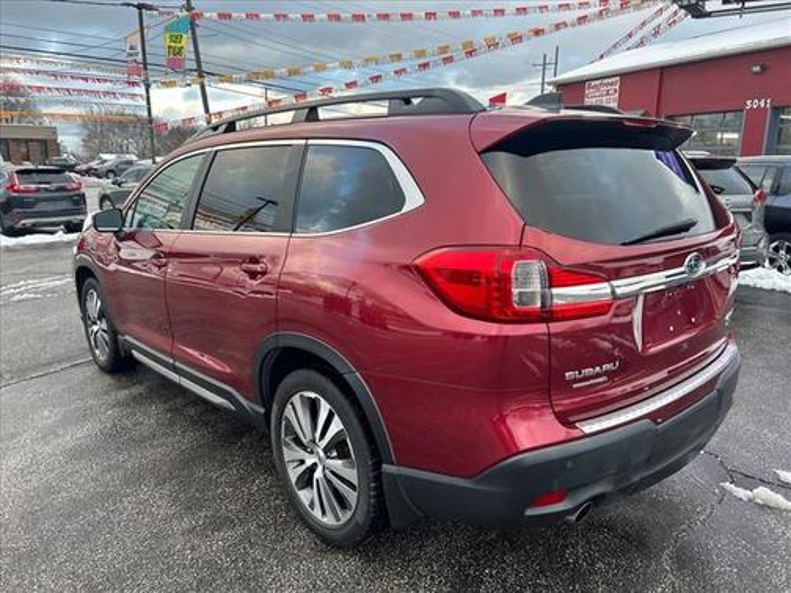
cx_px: 396
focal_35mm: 26
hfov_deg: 67.3
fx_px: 594
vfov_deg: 53.1
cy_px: 296
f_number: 1.5
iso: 40
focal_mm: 5.7
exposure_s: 1/121
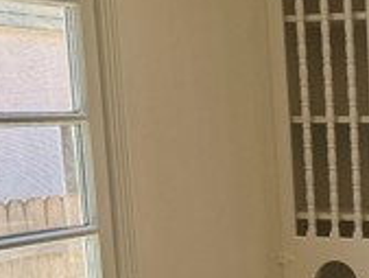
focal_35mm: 91
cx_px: 474
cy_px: 300
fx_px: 971
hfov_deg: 19.9
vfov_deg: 15.8
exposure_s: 1/312
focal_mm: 6.76
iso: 80
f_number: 1.78
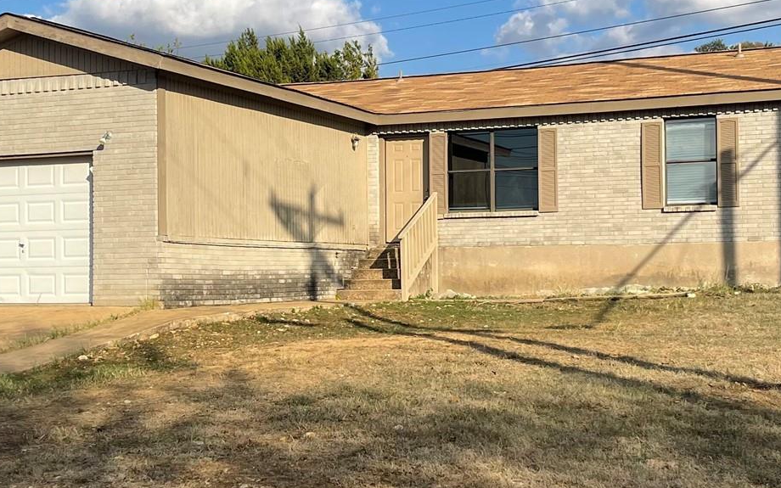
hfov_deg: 34.5
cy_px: 225
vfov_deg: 22.0
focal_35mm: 59
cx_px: 396
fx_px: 1256
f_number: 1.6
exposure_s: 1/4049
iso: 32
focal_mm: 5.1
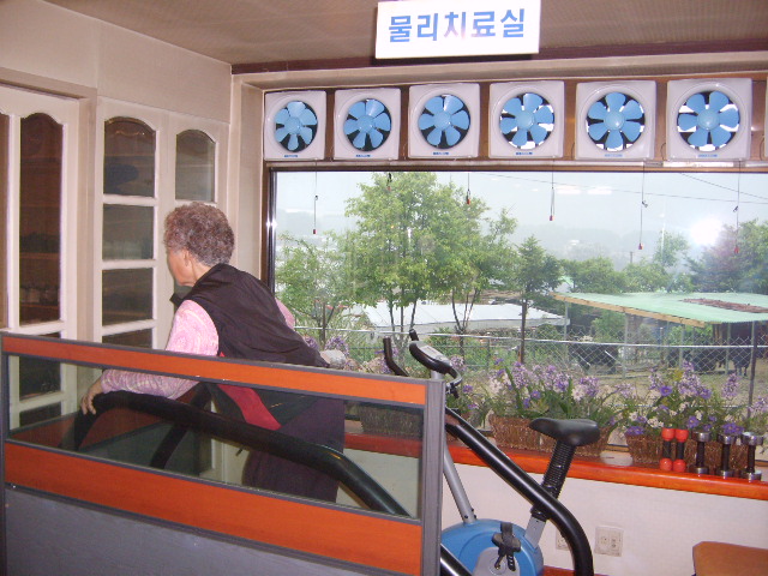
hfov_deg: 52.6
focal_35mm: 35
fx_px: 777
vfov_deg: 40.7
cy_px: 288
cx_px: 384
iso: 235
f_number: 2.8
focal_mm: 5.8
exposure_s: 1/45
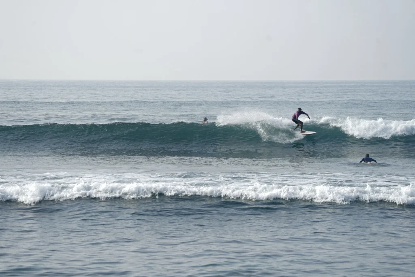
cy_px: 138
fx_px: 2306
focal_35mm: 200
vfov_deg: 6.9
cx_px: 208
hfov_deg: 10.3
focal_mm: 200
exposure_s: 1/160
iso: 50
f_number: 5.6
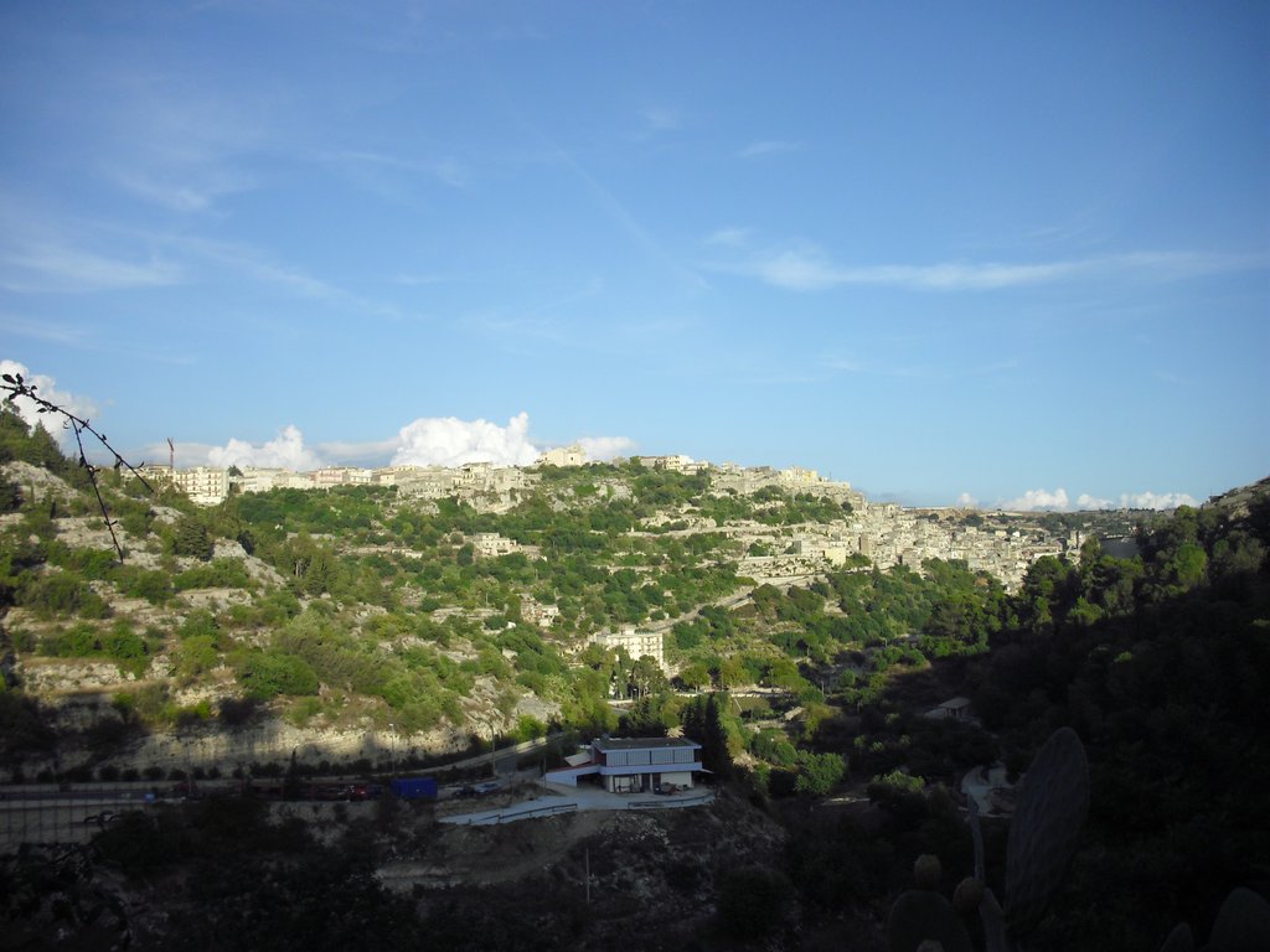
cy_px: 476
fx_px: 1394
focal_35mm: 38
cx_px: 635
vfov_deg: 37.7
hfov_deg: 49.0
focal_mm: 6.2
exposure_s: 1/200
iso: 100
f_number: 8
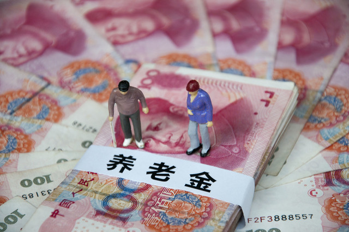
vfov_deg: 8.7
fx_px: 1525
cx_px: 174
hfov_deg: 13.1
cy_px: 116
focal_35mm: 158
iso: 320
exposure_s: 1/50
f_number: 5.6
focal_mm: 105
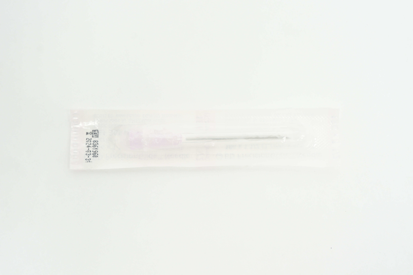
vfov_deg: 30.8
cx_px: 206
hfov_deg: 45.0
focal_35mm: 44
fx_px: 499
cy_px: 138
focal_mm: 29
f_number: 8
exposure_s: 1/15
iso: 400
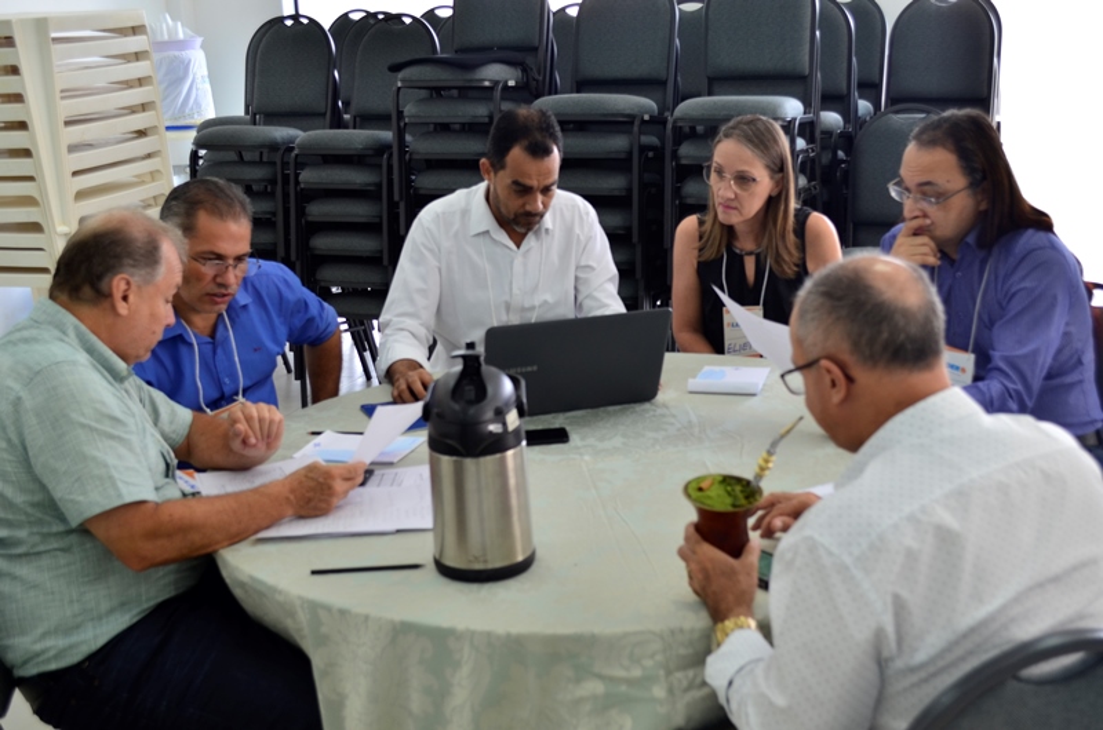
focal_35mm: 44
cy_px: 365
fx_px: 1330
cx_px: 552
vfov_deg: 30.7
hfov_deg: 45.0
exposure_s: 1/60
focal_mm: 29
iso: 200
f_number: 5
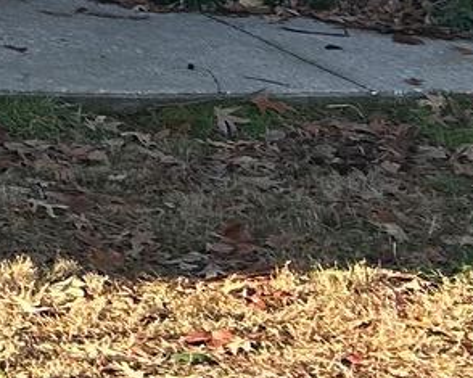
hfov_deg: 9.2
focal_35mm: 177
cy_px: -605
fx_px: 2477
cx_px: -841
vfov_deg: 7.9
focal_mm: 5.7
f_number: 1.5
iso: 50
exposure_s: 1/1280
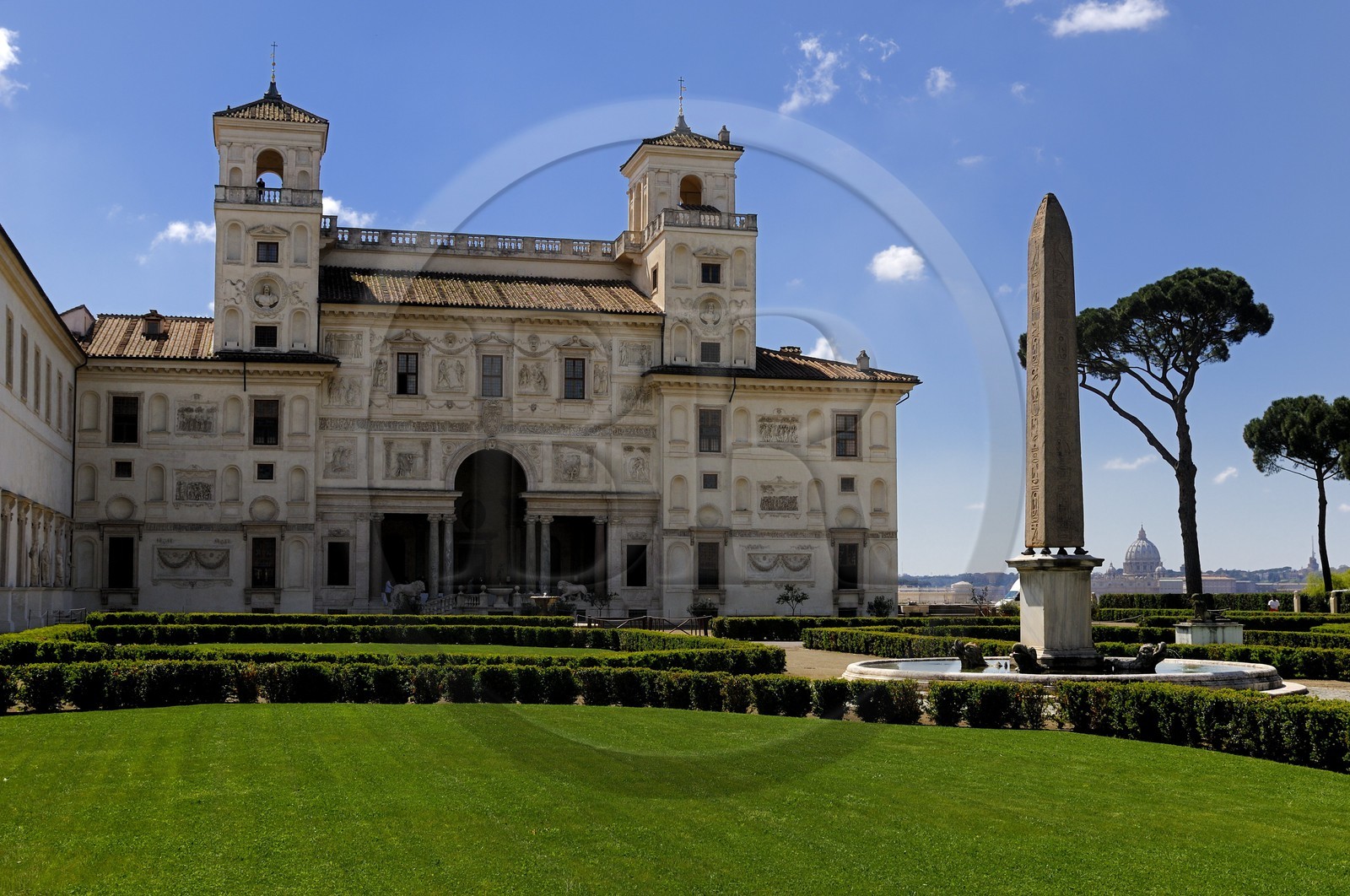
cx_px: 675
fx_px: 1573
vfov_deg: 31.8
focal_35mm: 42
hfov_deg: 46.5
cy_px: 448
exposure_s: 1/250
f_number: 9
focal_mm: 28
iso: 100
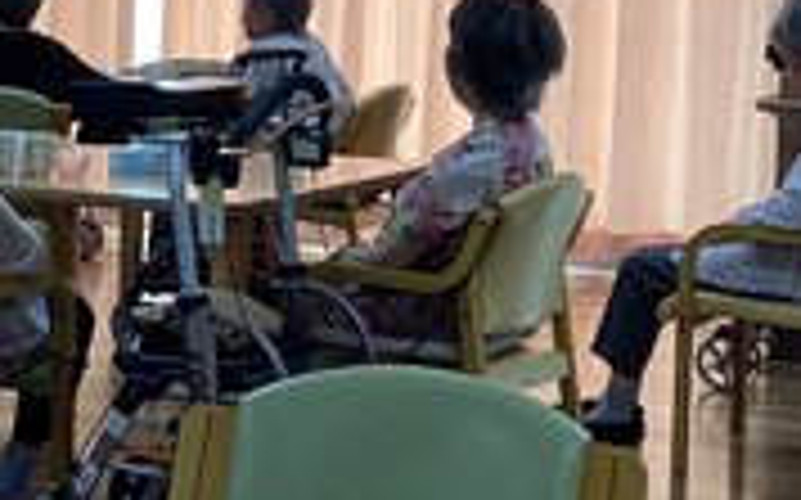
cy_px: 194
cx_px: 162
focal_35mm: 111
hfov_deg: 18.6
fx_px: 2422
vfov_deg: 11.8
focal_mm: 3.3
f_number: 2.4
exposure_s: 1/120
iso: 50
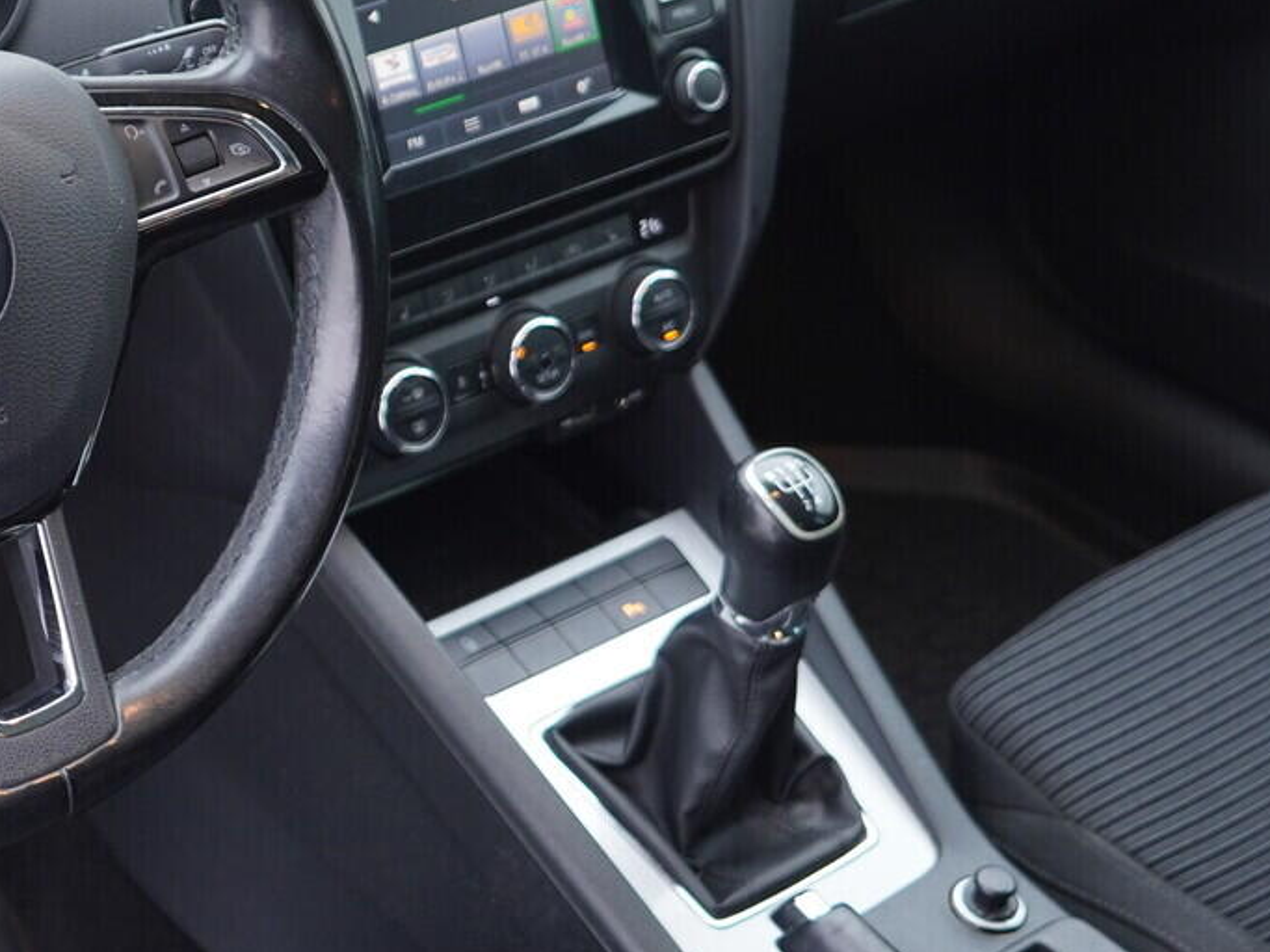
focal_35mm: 73
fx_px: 2678
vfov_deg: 20.1
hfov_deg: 25.9
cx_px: 138
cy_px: 411
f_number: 2.8
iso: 250
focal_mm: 24
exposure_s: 1/40
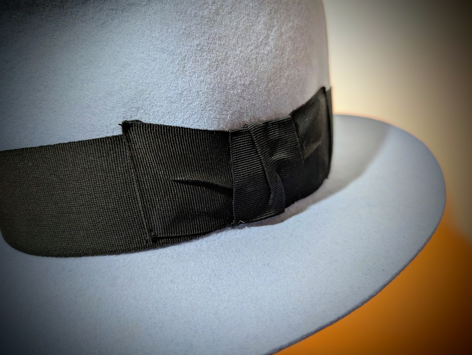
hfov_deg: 71.5
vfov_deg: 56.9
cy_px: 178
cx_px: 236
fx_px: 328
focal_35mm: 24
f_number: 1.68
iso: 300
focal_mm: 6.9
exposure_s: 1/147
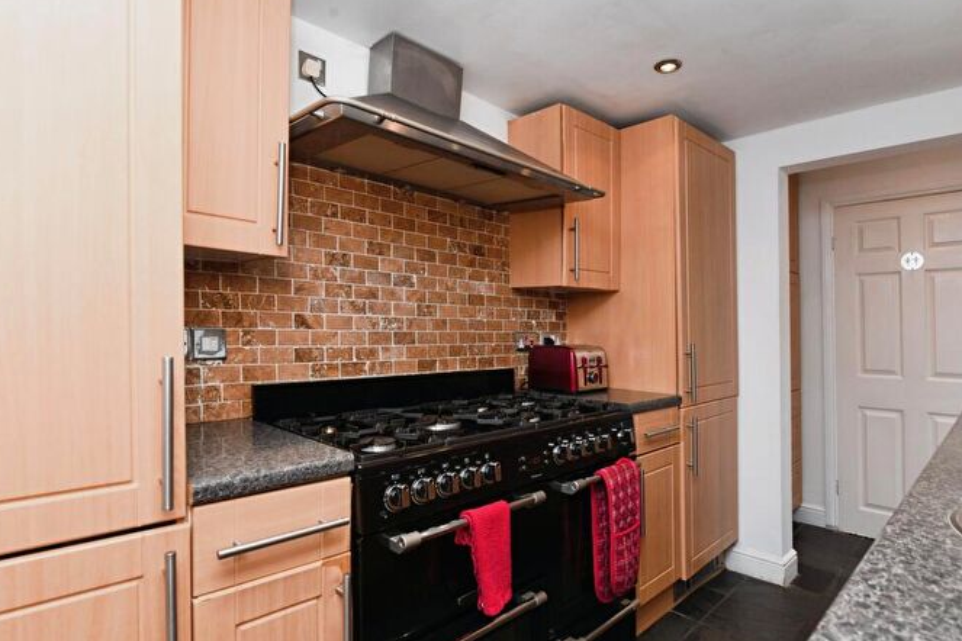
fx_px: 508
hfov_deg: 86.9
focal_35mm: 19
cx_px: 498
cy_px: 320
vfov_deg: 64.6
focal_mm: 18
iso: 800
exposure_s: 1/60
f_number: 8
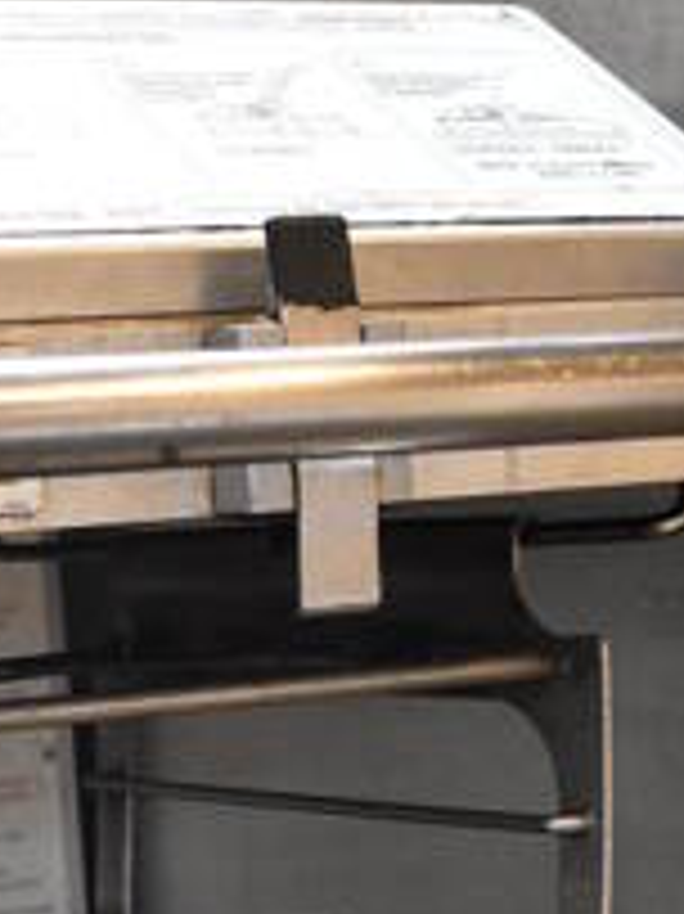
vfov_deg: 16.1
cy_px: 1150
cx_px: 40
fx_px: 3086
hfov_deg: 12.5
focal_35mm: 117
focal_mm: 18
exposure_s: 1/125
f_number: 3.5
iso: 2200
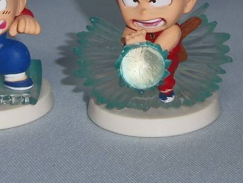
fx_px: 1130
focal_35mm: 161
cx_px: 246
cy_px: -103
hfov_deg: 12.1
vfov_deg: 9.0
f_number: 4
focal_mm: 8.4
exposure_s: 1/50
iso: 100
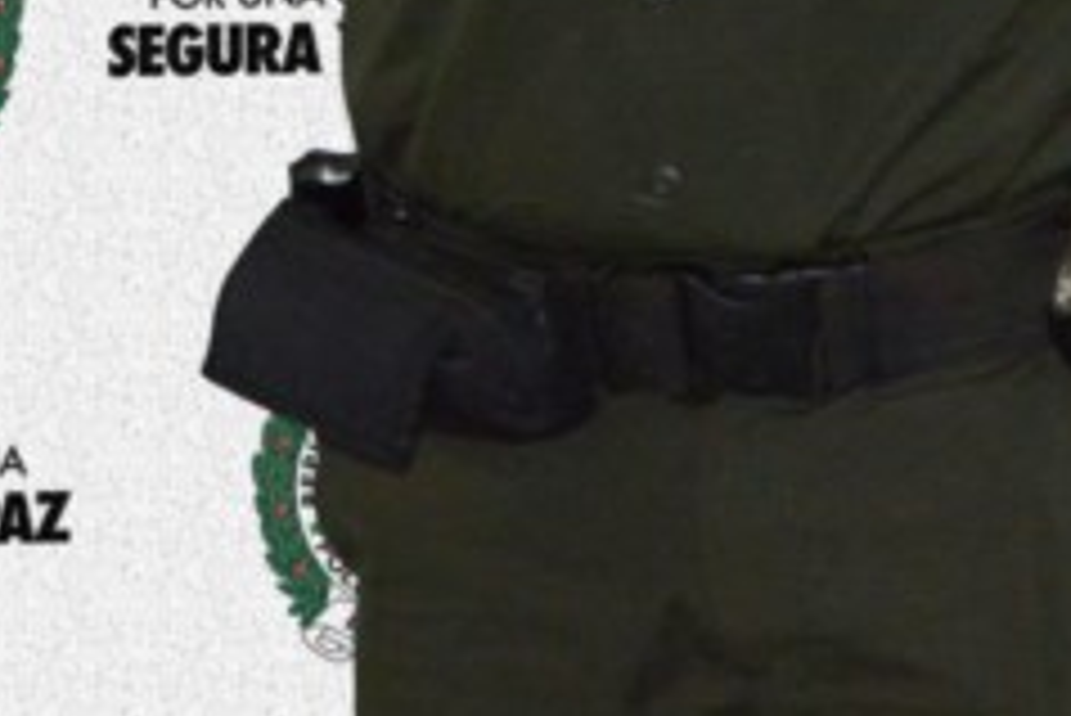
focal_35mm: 170
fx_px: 5060
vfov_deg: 8.0
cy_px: -41
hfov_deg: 10.1
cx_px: 2804
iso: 1100
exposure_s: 1/30
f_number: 3.5
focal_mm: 18
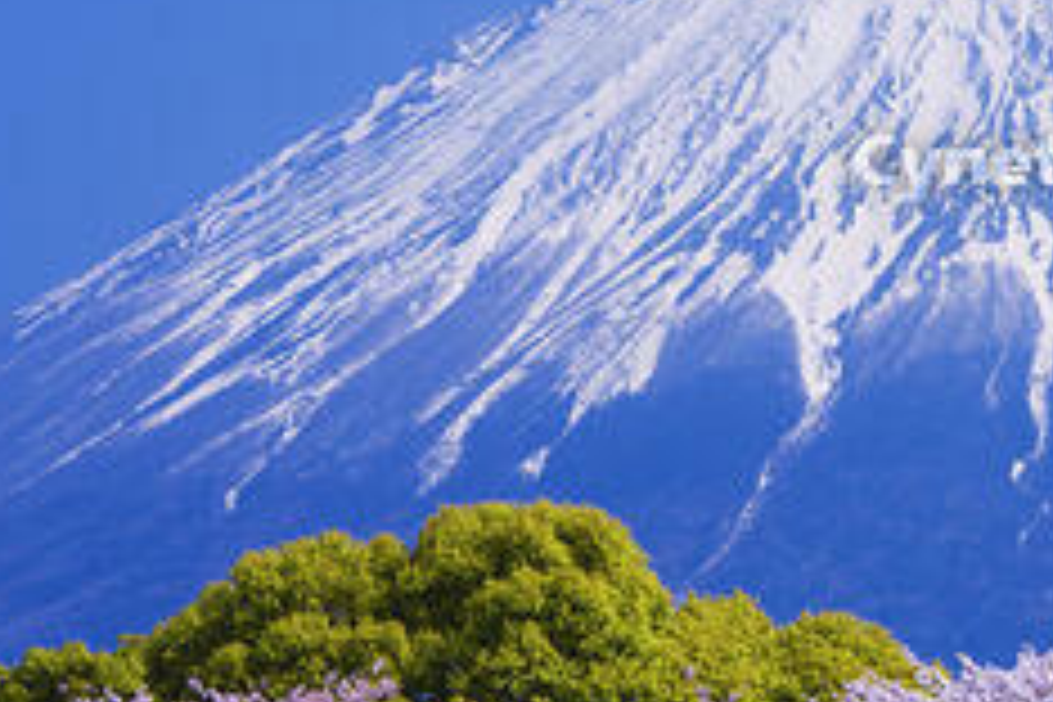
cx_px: 1105
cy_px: 148
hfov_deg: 5.4
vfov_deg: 3.6
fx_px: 11231
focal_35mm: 384
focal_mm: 150
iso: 100
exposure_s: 1/30
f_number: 16
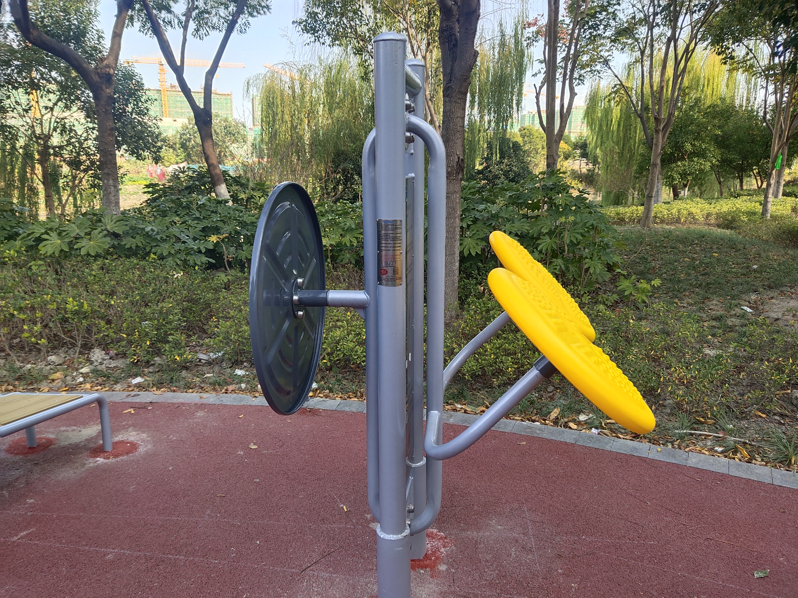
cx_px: 399
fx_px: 692
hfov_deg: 60.0
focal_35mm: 30
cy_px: 299
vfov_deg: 46.8
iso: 50
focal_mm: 4.35
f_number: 1.79
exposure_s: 1/5137
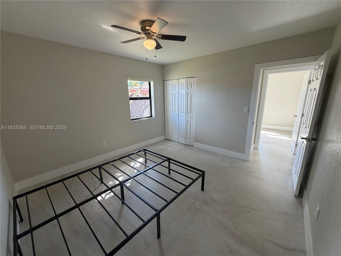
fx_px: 138
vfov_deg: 85.7
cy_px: 128
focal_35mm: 14
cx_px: 170
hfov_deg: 102.1
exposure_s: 1/120
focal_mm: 2.22
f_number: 2.2
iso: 125
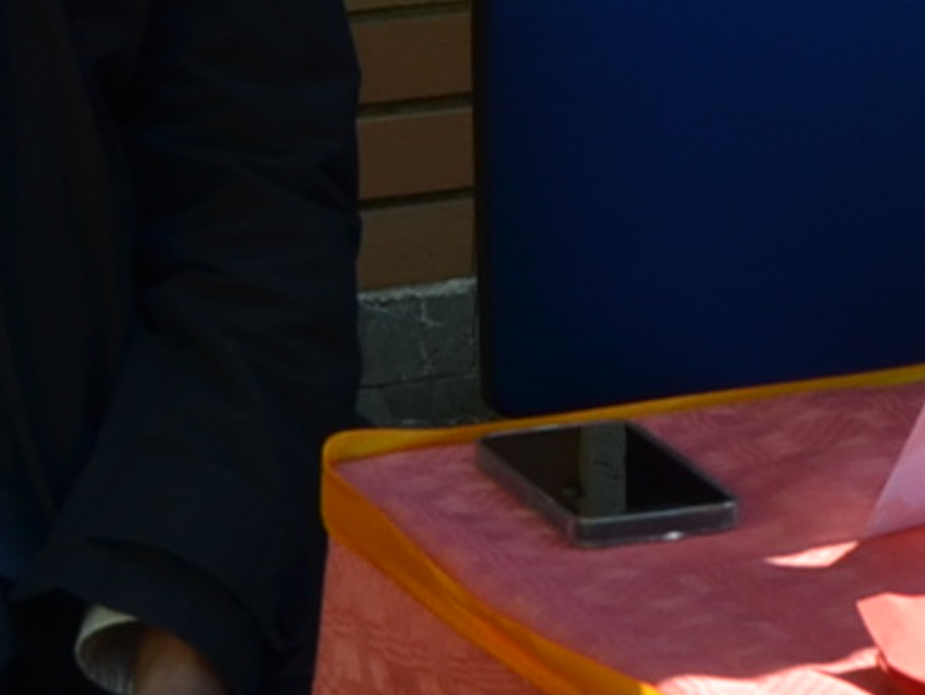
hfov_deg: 8.8
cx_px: 2322
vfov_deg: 7.0
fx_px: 5401
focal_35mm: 202
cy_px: -918
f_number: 8
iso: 200
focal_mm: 22
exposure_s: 1/250
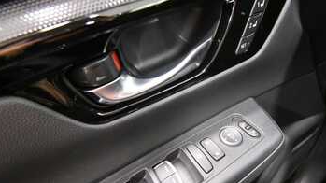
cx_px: 166
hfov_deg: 92.7
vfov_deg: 60.5
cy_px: 109
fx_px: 156
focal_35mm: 18
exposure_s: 1/60
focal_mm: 10
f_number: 4.5
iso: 6400
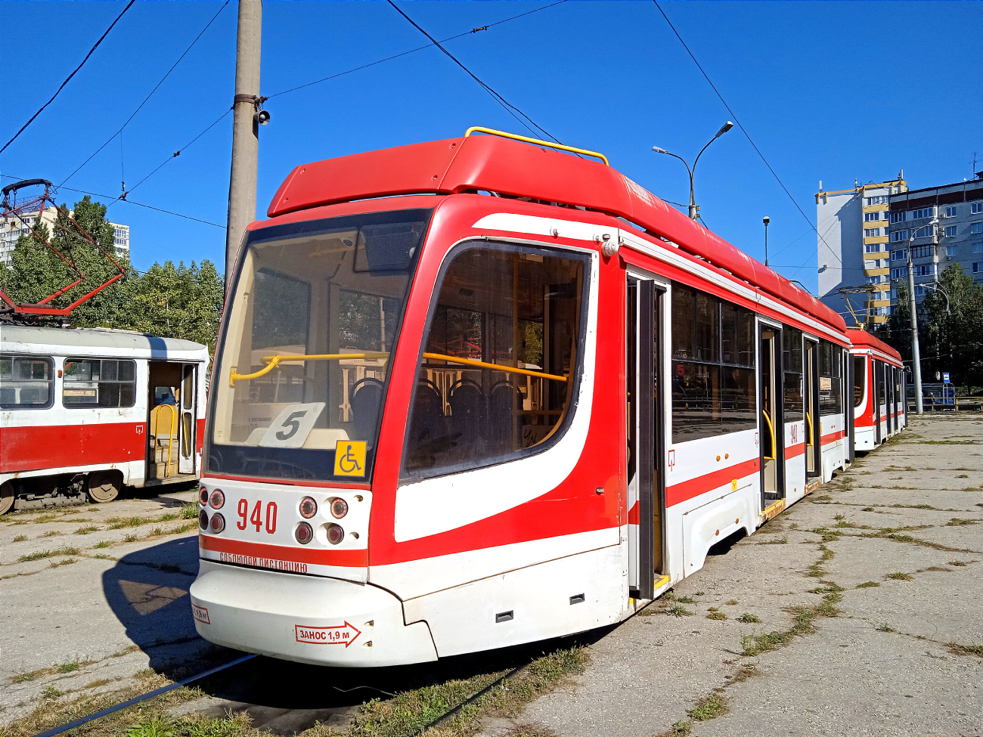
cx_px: 492
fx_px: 795
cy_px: 368
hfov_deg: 63.4
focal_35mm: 28
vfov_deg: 49.7
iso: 115
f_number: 2.2
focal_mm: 3.43
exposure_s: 1/1957
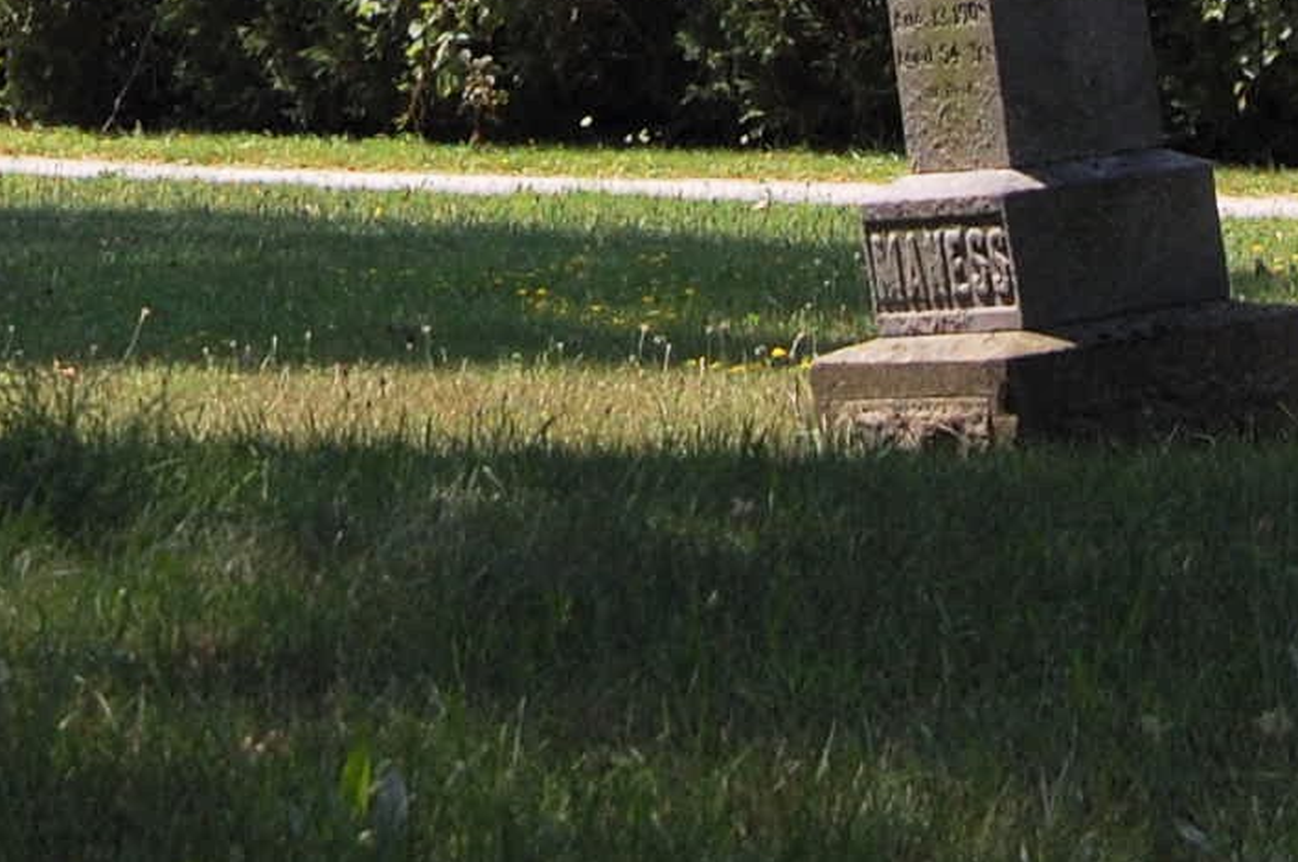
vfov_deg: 5.5
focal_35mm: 243
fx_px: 8751
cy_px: -866
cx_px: 112
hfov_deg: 8.5
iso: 200
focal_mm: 38
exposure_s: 1/320
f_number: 9
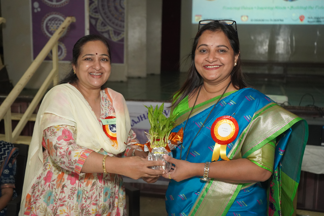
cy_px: 108
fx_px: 369
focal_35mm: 41
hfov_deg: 47.4
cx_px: 162
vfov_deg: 32.6
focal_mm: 41
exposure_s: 1/125
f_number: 4.5
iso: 6400
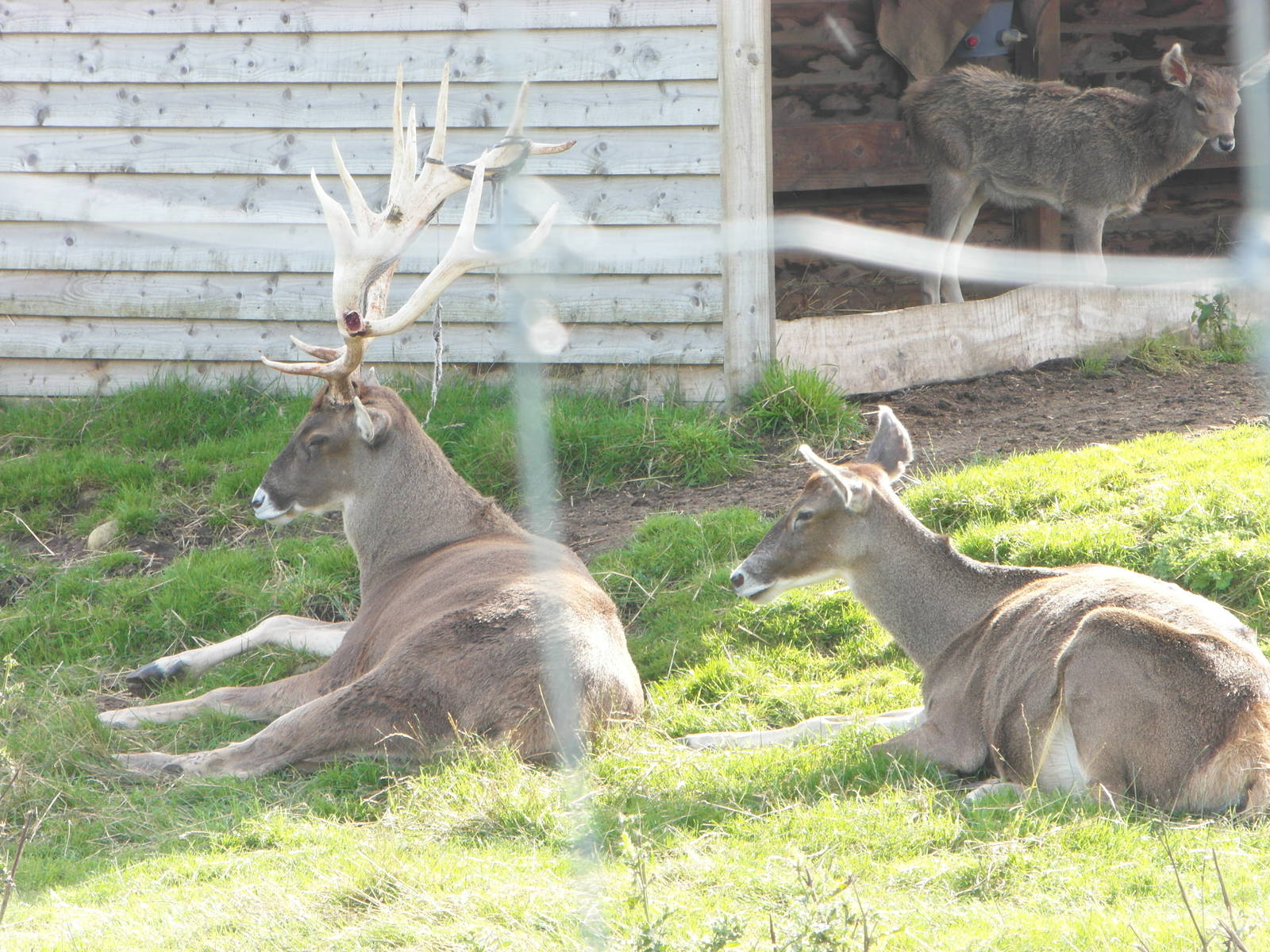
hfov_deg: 4.8
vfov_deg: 3.6
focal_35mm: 411
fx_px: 15079
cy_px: 476
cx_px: 635
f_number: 8.4
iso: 100
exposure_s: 1/30
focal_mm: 73.3
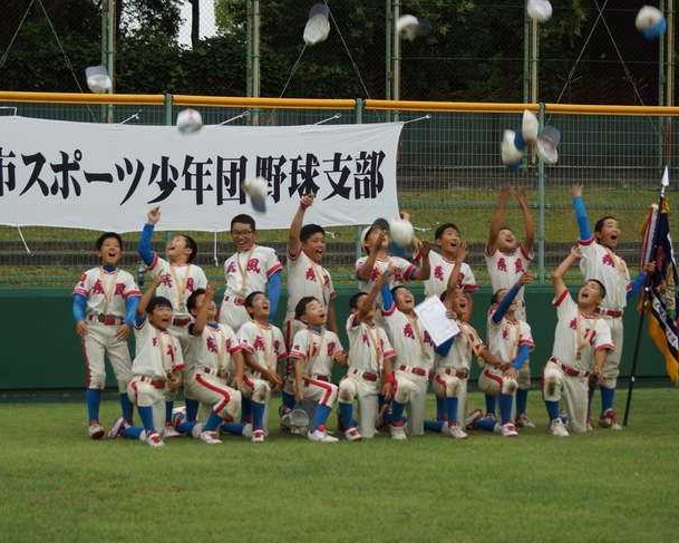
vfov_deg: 12.1
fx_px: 2563
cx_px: 278
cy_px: 272
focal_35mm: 128
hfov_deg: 15.1
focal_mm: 75
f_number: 4.5
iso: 100
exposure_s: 1/125
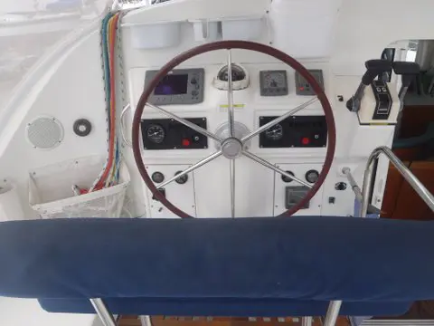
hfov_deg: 63.4
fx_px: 351
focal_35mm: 28
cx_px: 217
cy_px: 163
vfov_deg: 49.7
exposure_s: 1/320
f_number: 4
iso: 64
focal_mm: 5
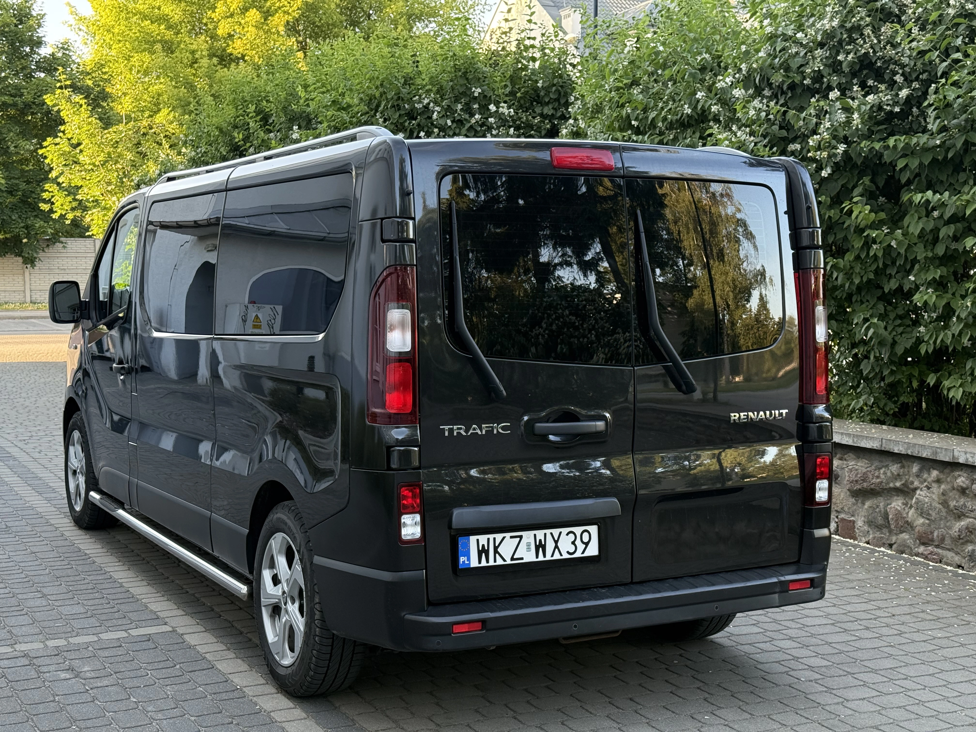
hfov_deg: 39.7
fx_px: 1353
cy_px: 366
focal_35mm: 48
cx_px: 488
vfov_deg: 30.3
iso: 160
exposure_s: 1/231
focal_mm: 6.76
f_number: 1.78
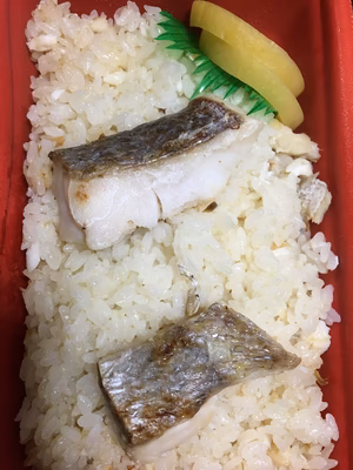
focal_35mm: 29
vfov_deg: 61.7
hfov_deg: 48.2
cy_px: 235
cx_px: 176
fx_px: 394
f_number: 2.2
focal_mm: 4.15
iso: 100
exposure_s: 1/30
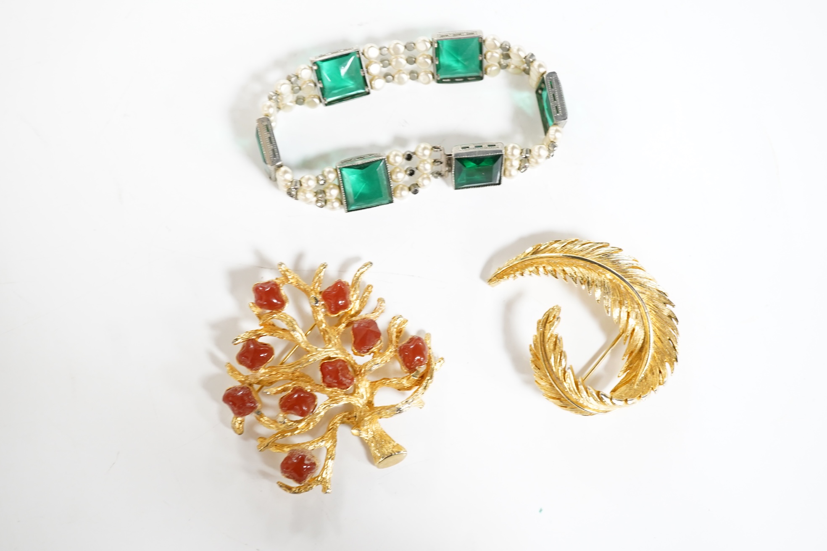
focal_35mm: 45
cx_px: 414
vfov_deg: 29.9
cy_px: 276
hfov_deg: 43.6
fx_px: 1034
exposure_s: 1/25
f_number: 5
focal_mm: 30
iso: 1600
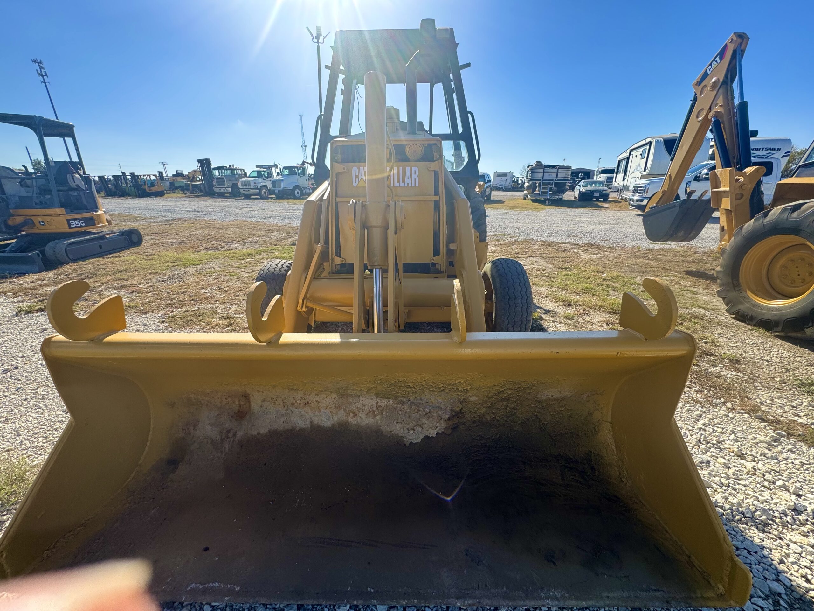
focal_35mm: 14
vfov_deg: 85.7
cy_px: 306
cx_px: 407
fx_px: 329
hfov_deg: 102.1
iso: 50
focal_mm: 2.22
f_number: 2.2
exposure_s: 1/1048
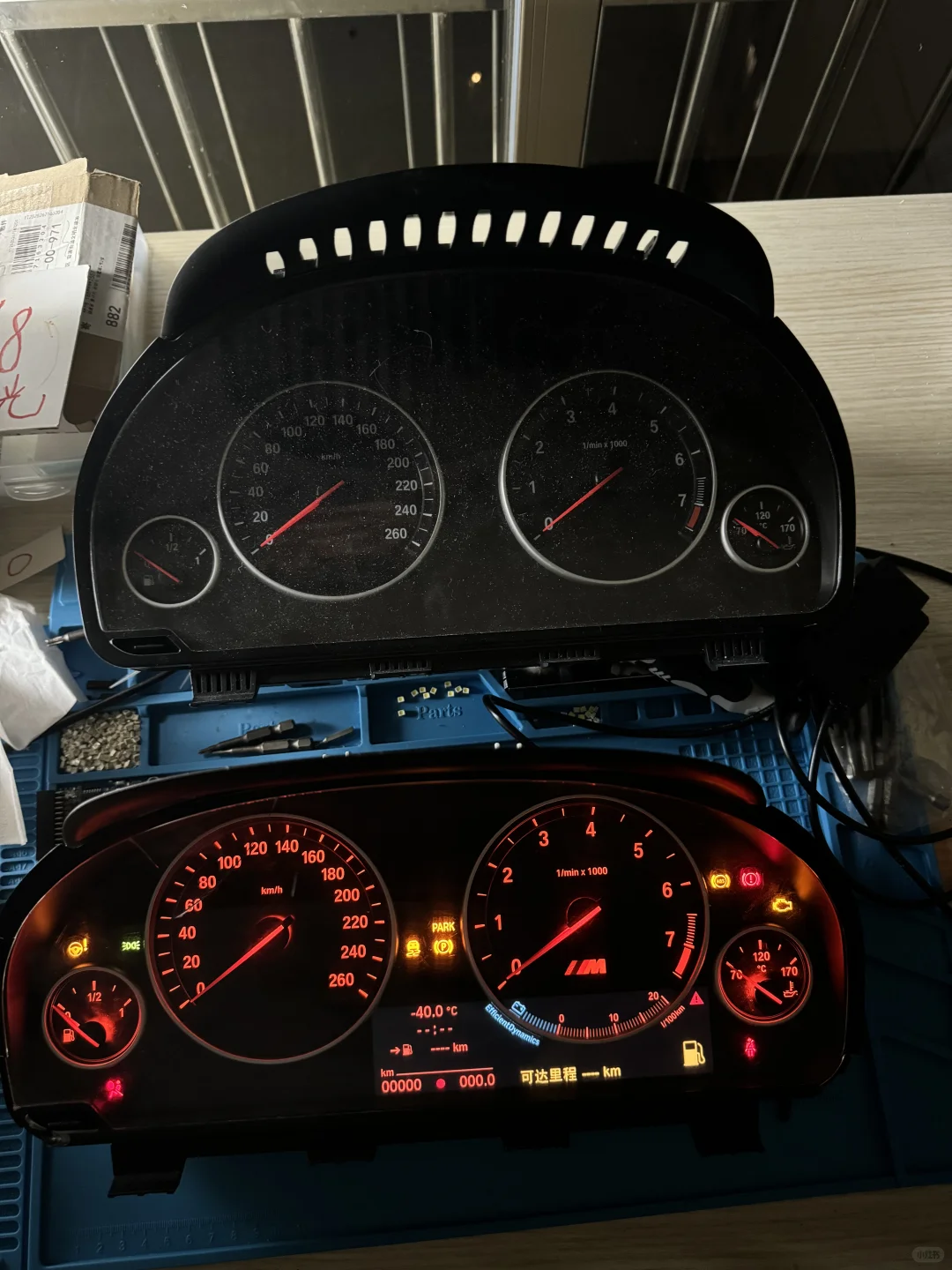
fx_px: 880
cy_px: 635
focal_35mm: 24
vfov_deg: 71.6
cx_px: 476
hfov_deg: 56.8
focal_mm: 6.76
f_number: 1.78
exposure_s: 1/25
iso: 1600
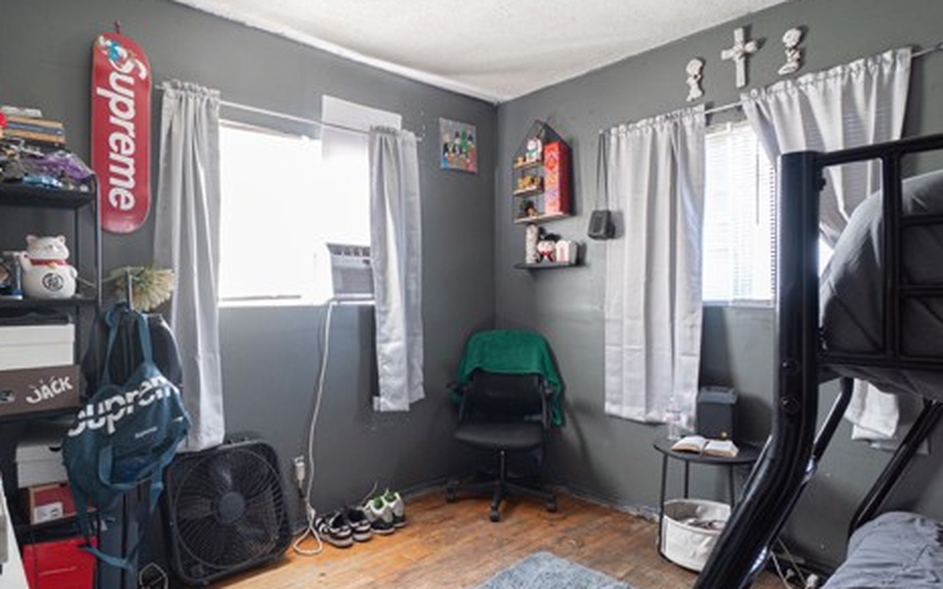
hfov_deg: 82.2
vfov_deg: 57.2
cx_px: 443
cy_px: 289
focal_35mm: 21
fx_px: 540
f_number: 7.1
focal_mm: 10
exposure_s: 1/4
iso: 320
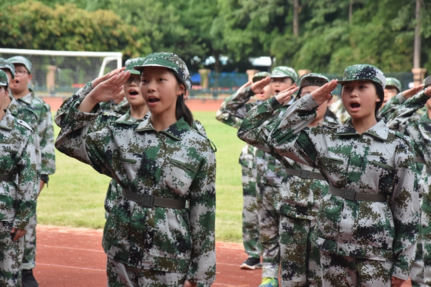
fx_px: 1885
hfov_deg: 13.0
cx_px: 216
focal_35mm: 158
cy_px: 144
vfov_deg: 8.7
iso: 800
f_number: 8
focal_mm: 105
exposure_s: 1/500
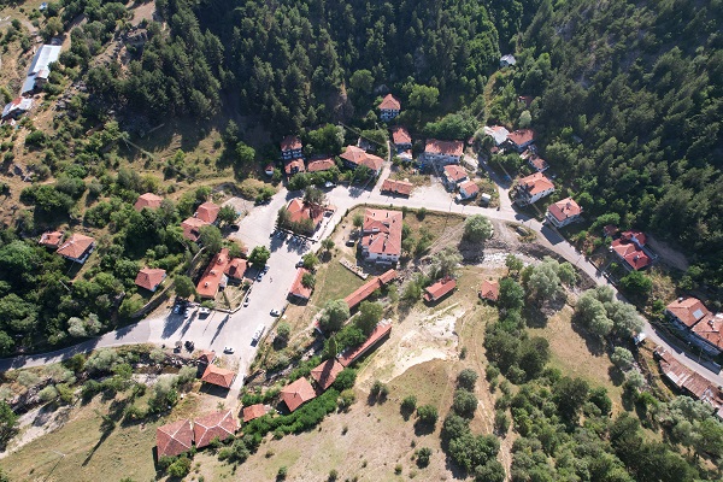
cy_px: 241
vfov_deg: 57.2
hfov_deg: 78.6
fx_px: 442
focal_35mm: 22
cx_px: 362
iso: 110
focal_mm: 8.38
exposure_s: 1/800
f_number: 2.8
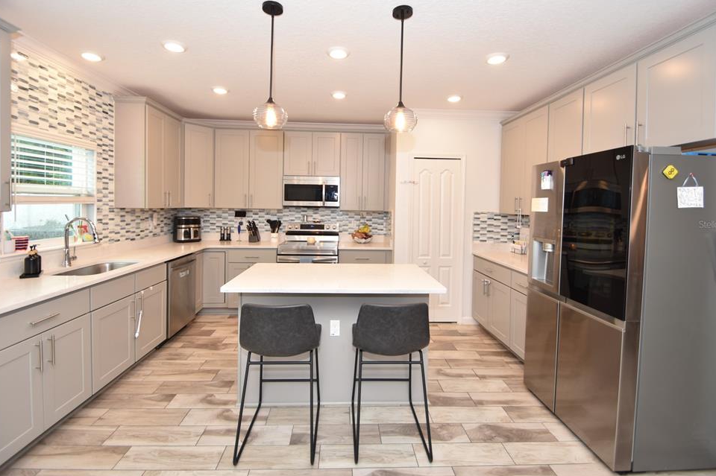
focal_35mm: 16
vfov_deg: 73.6
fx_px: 318
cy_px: 224
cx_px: 359
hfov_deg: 96.8
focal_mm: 10
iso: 220
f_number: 4
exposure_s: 1/60
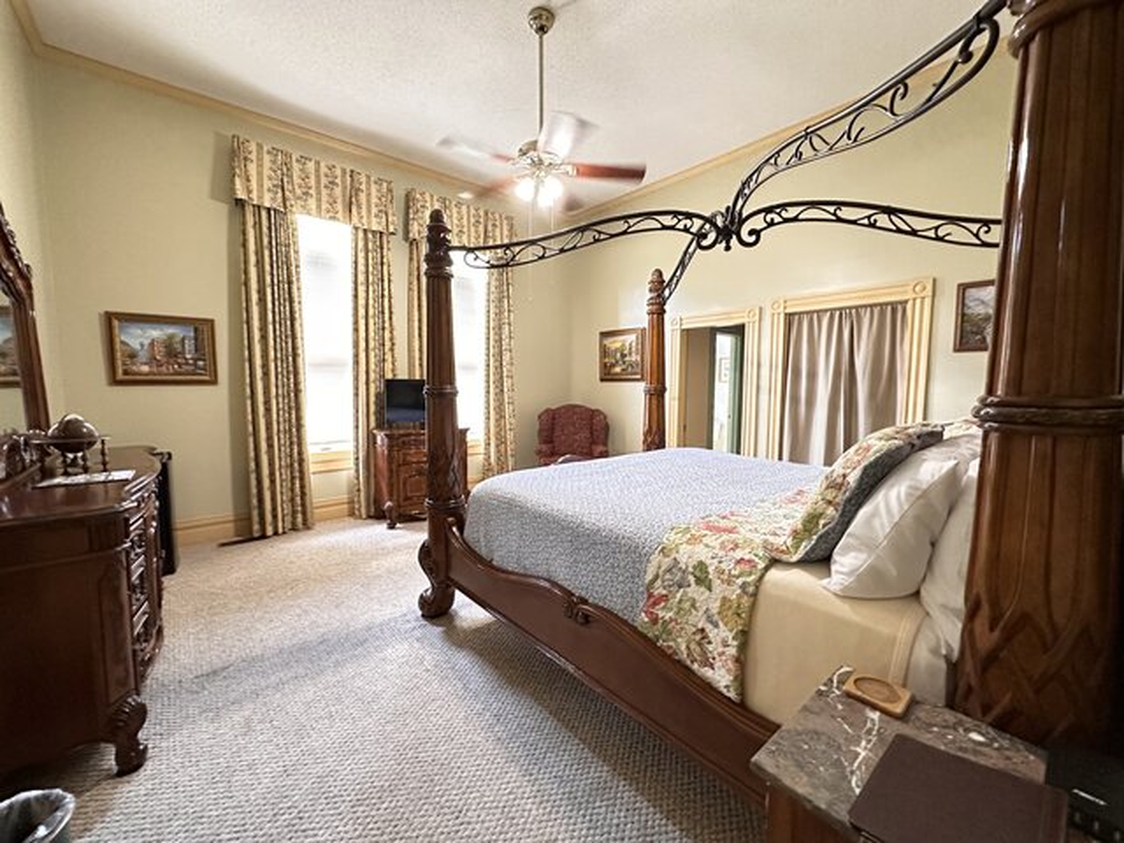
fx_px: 455
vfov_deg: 85.7
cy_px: 422
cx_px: 562
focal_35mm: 14
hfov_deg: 102.1
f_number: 2.2
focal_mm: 2.22
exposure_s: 1/60
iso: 1000
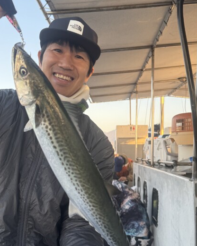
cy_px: 134
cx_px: 114
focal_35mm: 45
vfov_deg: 41.1
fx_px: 328
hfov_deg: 33.3
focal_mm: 6.76
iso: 80
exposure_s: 1/428
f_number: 1.78
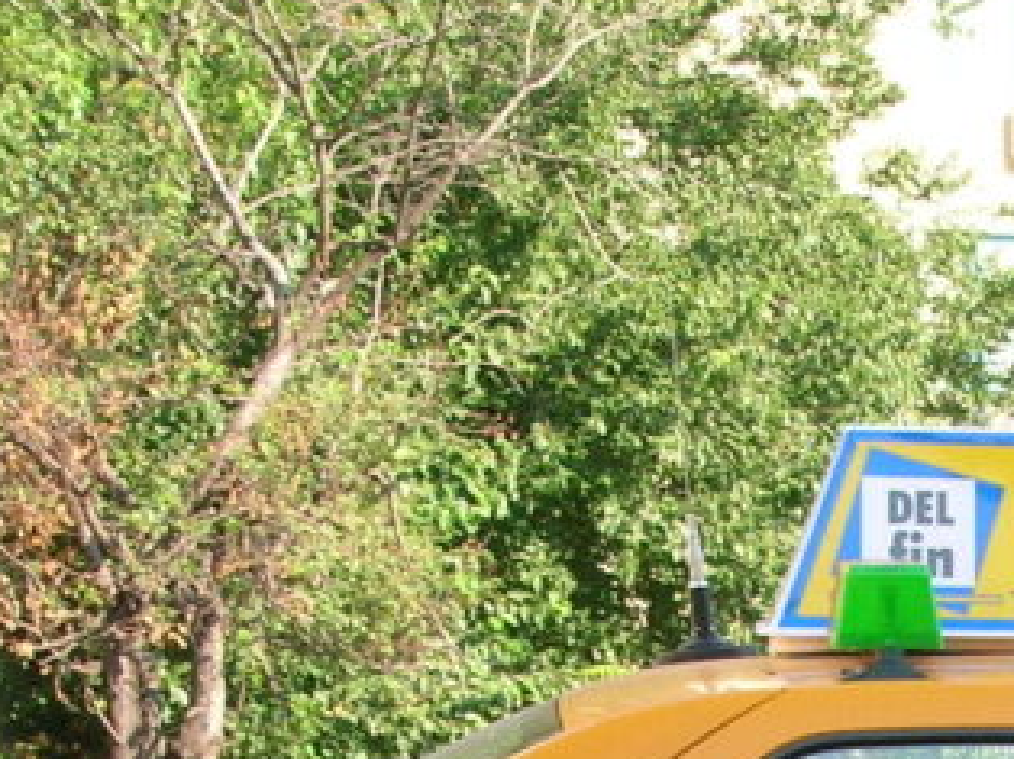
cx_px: 1272
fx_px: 4771
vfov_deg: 8.9
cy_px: 1085
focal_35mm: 163
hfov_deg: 11.8
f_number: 5.6
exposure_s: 1/55.5
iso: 50
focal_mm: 8.4
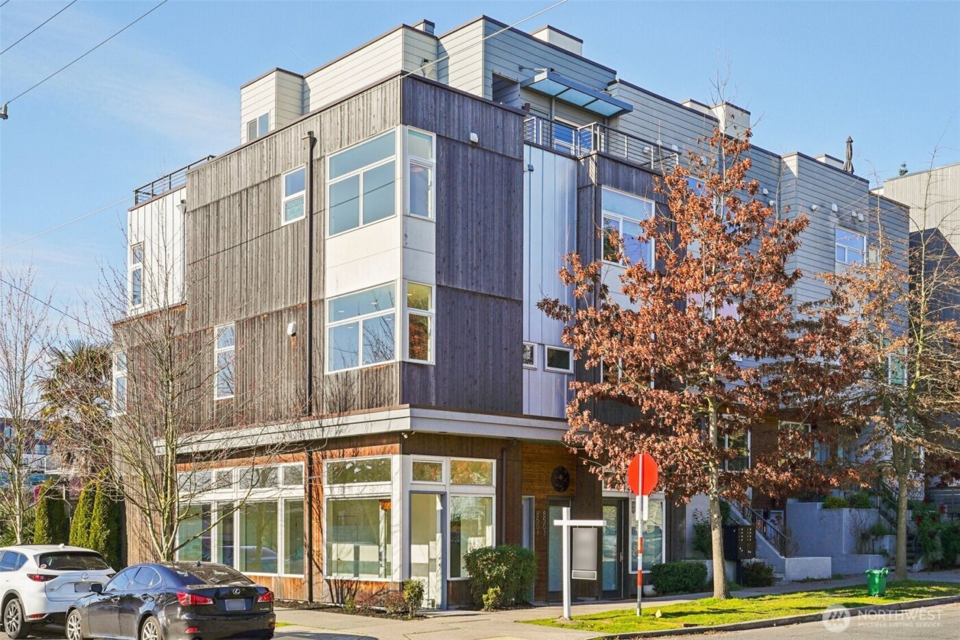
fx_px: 1120
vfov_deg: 31.9
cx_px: 480
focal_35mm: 42
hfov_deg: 46.4
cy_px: 320
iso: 100
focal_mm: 28
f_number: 8
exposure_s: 1/200
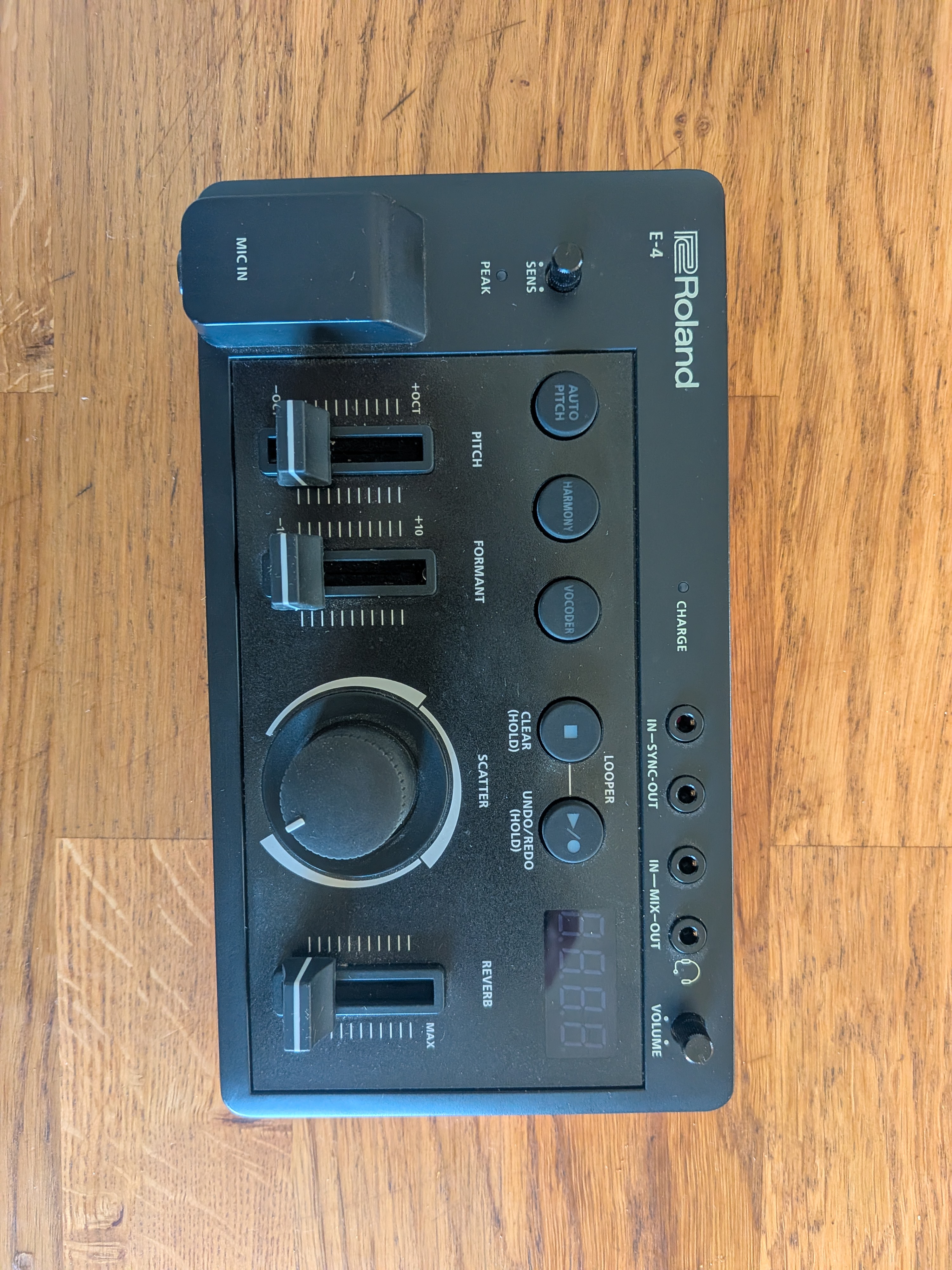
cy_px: 635
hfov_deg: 56.8
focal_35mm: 24
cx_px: 476
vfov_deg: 71.6
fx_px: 880
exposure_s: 1/50
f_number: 1.7
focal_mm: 4.53
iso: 51
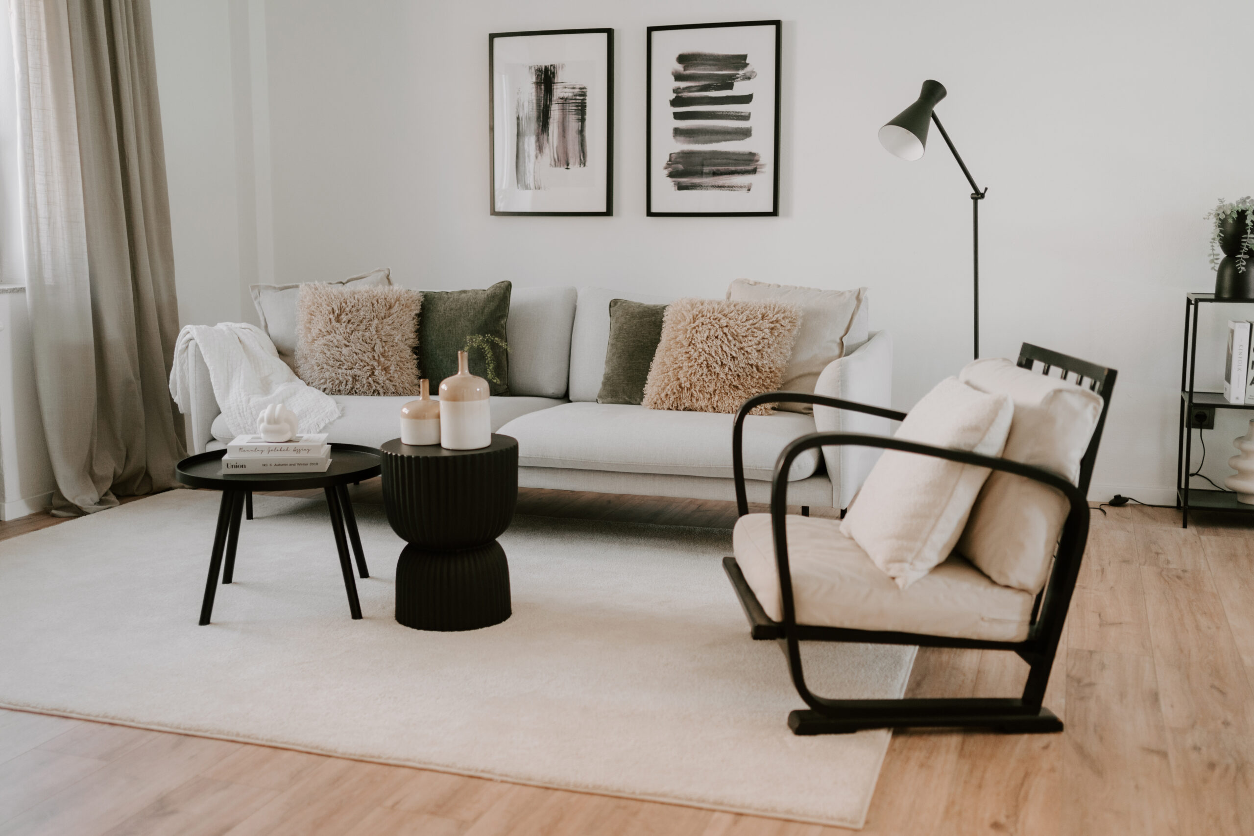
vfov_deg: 37.9
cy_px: 418
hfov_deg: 54.4
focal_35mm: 35
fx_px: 1219
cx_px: 627
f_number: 1.8
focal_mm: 35
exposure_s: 1/640
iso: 800
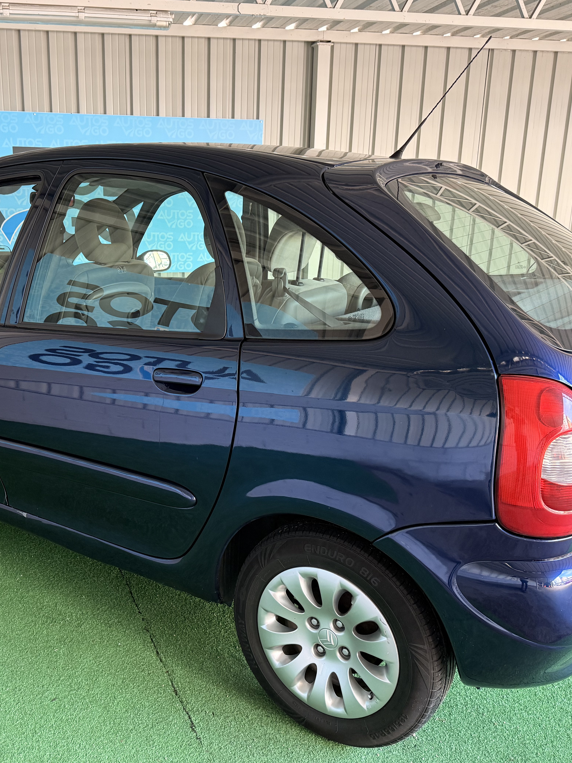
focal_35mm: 33
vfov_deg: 55.3
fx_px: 727
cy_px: 382
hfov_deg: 42.5
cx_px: 204
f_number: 1.78
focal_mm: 6.76
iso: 200
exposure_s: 1/72
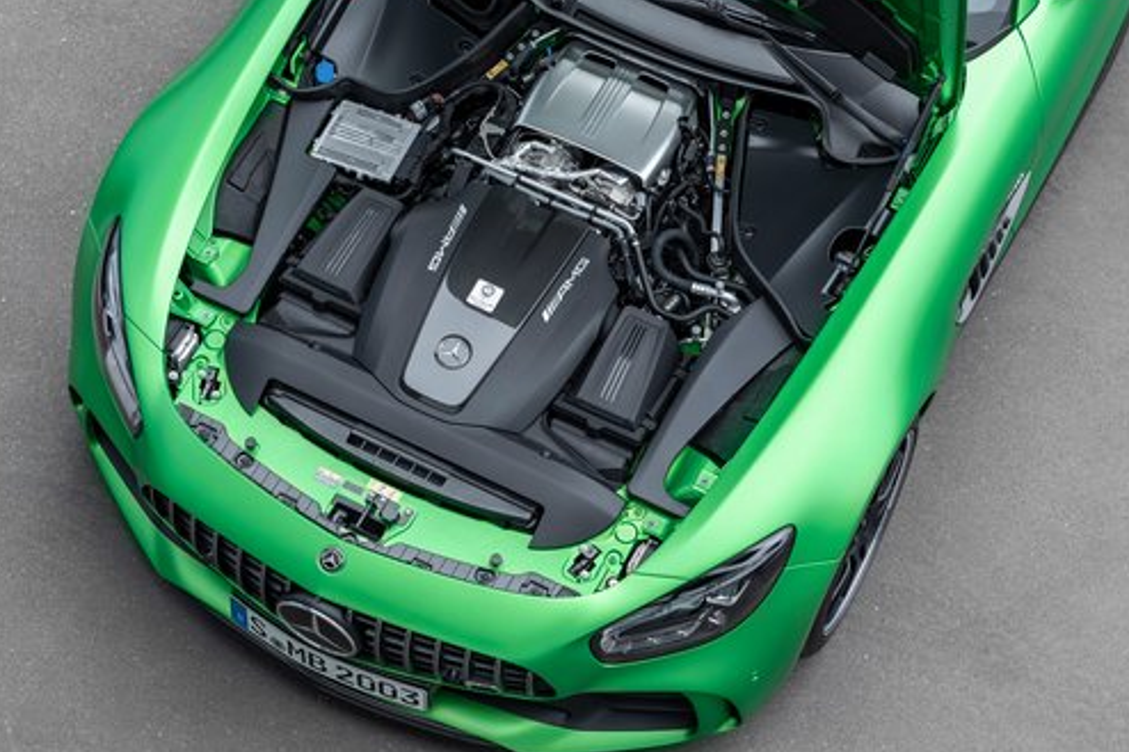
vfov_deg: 16.1
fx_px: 2665
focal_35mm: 85
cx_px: 507
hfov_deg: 23.9
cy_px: 357
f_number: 11
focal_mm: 70
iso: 31
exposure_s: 1/13
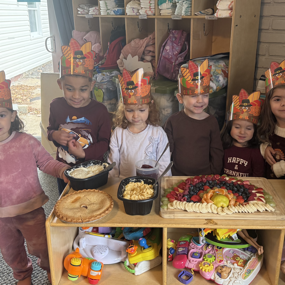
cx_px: 158
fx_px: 345
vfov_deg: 44.8
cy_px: 126
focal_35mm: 37
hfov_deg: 44.9
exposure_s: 1/117
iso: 200
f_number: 1.78
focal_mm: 6.76
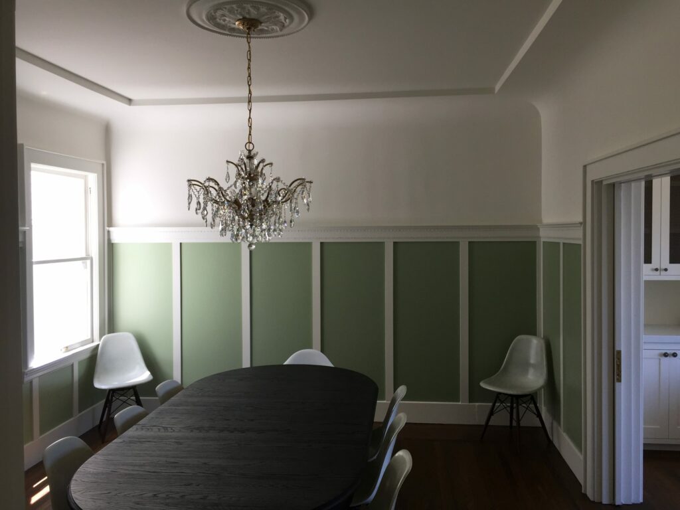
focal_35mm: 29
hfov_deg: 61.7
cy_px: 255
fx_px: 570
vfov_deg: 48.2
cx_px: 340
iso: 40
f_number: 2.2
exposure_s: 1/120
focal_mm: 4.15
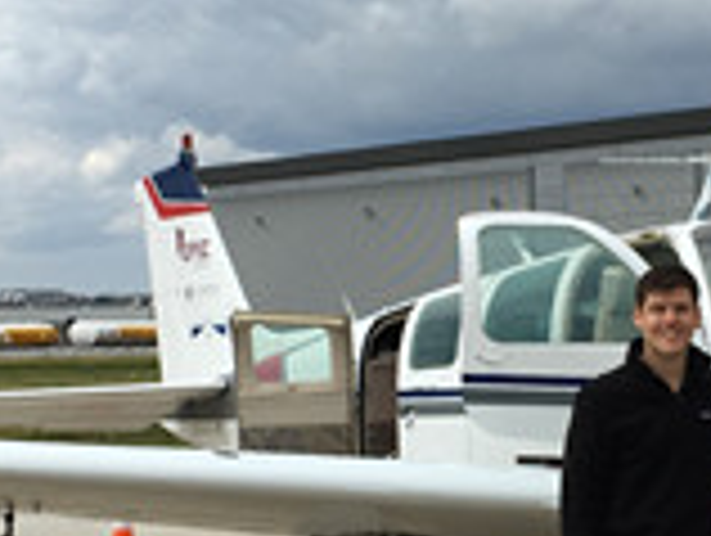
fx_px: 2263
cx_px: 544
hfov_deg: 17.7
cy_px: 360
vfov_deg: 13.5
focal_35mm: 110
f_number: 2.2
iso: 25
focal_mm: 4.15
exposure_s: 1/1538
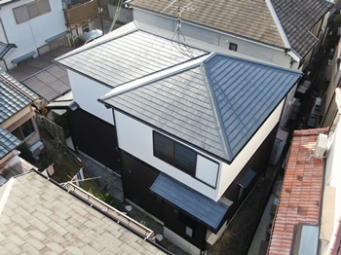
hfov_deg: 55.4
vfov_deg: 42.9
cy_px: 128
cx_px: 170
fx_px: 325
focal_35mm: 33
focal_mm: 5.69
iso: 100
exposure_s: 1/320
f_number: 3.2
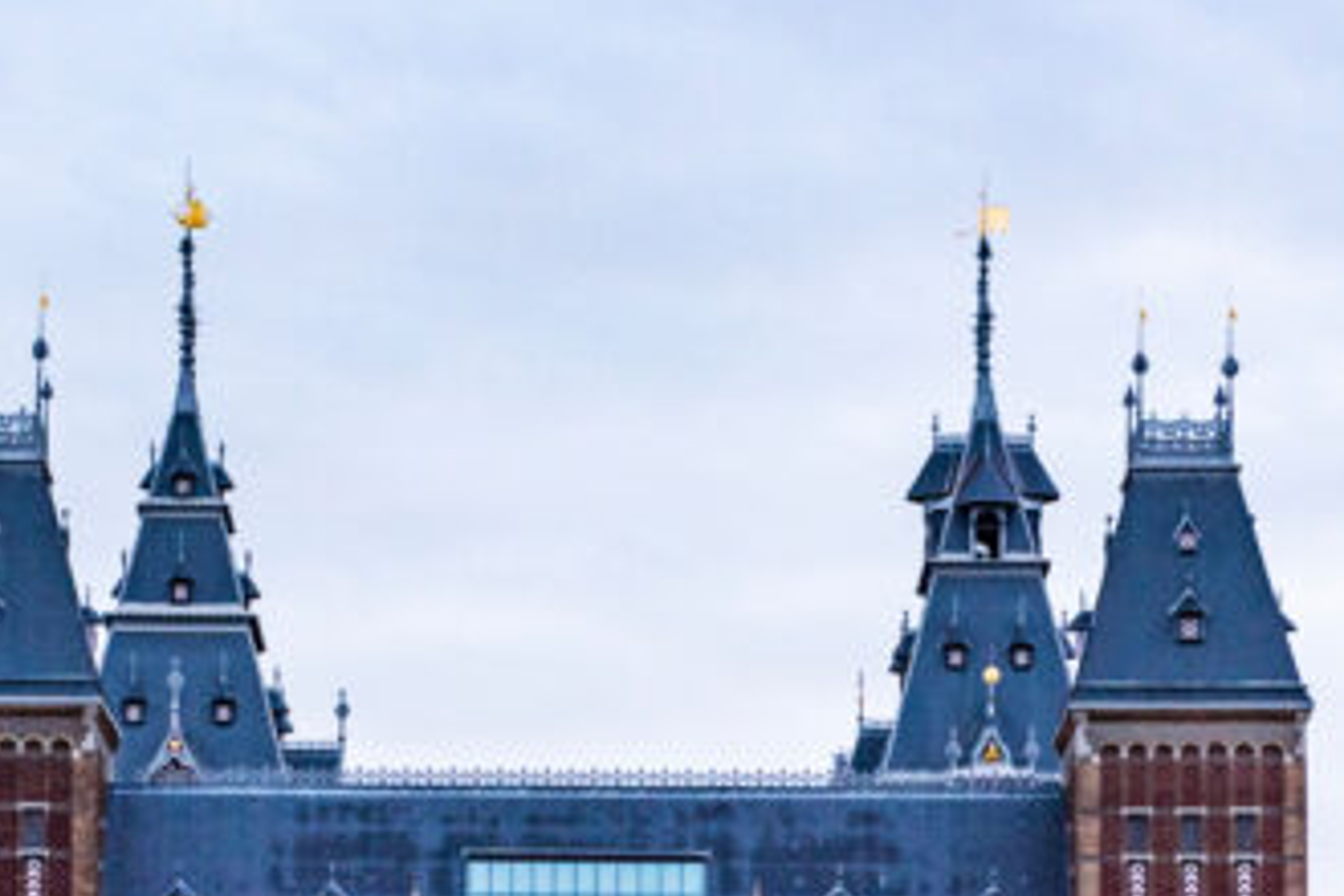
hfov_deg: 11.4
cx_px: 521
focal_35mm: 180
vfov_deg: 7.5
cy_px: 1318
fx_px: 6719
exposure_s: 1/50
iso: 500
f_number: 5.6
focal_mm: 58
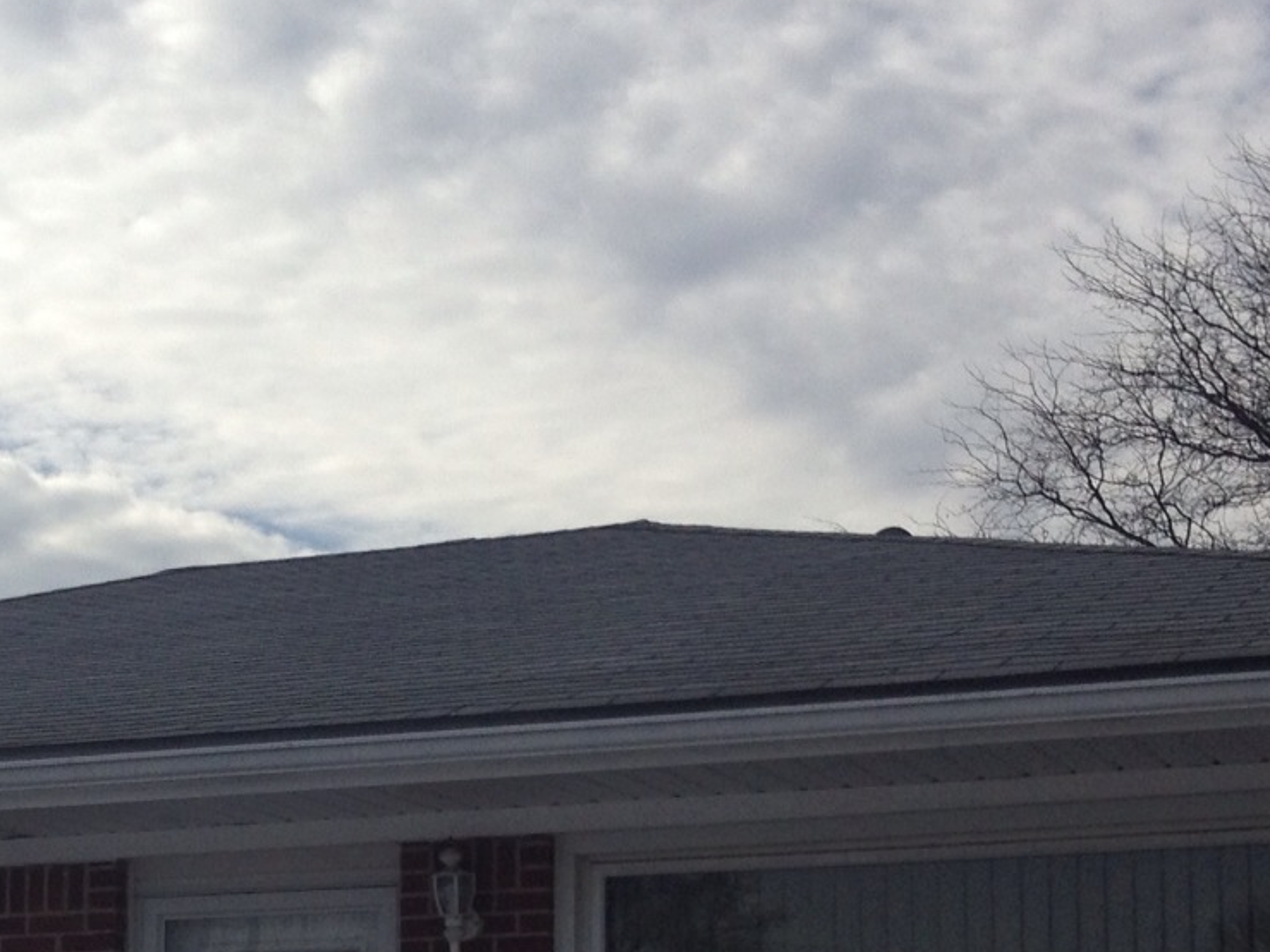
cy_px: 887
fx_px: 3558
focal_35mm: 97
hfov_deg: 20.0
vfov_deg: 15.0
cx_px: 203
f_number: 2.4
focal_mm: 4.28
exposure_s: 1/2632
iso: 50
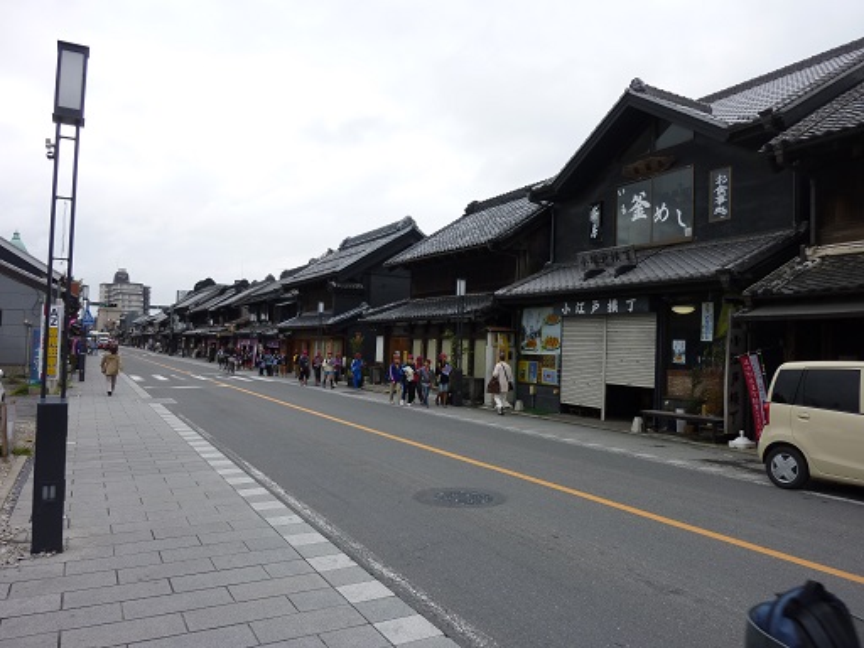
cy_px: 324
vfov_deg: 54.9
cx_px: 432
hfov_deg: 69.4
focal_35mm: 25
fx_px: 624
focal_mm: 4.5
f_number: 3.3
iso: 80
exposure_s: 1/250
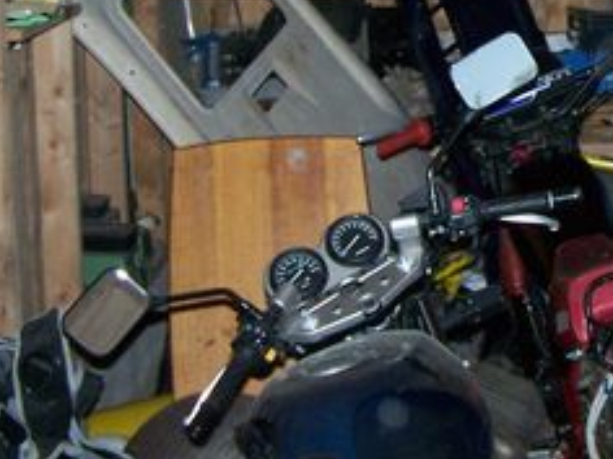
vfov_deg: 14.2
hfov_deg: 18.6
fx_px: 1824
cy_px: 9
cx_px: 605
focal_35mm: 103
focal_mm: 6.3
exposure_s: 1/60
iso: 200
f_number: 2.8
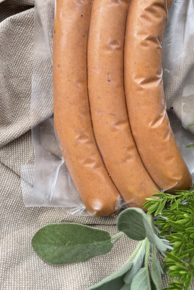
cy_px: 88
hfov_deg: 32.9
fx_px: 323
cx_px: 141
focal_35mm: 40
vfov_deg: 47.4
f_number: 1.6
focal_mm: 4.2
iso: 32
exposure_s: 1/1171
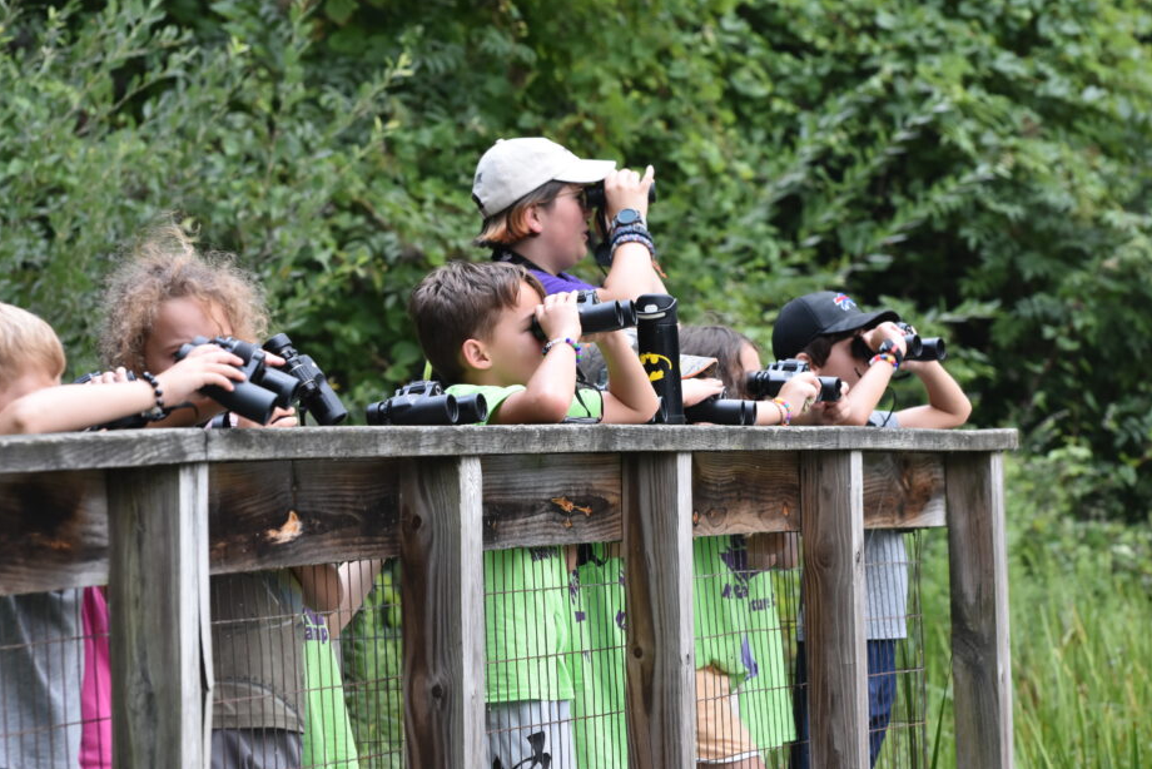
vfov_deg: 7.3
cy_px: 370
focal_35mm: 187
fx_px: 5986
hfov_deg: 11.0
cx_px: 572
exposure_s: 1/200
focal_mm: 112
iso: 800
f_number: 7.1
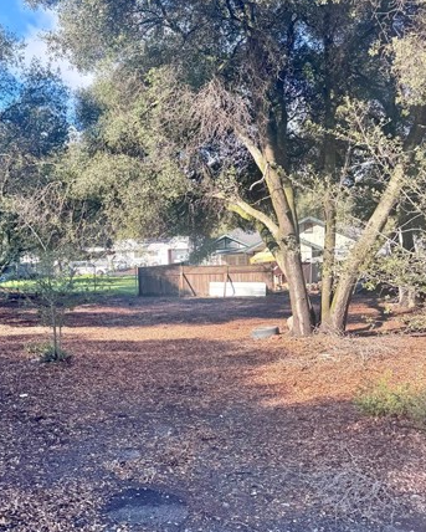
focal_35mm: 35
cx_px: 139
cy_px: 282
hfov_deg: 41.7
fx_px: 551
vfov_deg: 51.5
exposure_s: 1/621
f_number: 1.78
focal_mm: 6.76
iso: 80
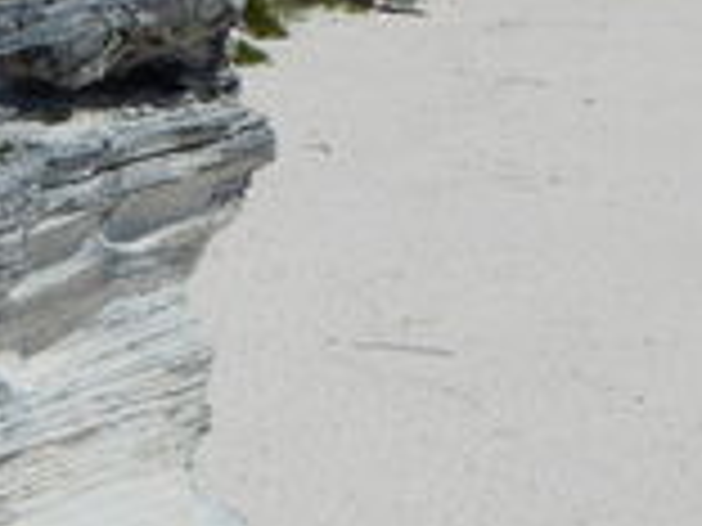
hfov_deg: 8.2
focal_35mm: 239
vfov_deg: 6.2
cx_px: 716
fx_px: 4847
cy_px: 126
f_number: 8.8
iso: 125
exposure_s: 1/800
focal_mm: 16.6
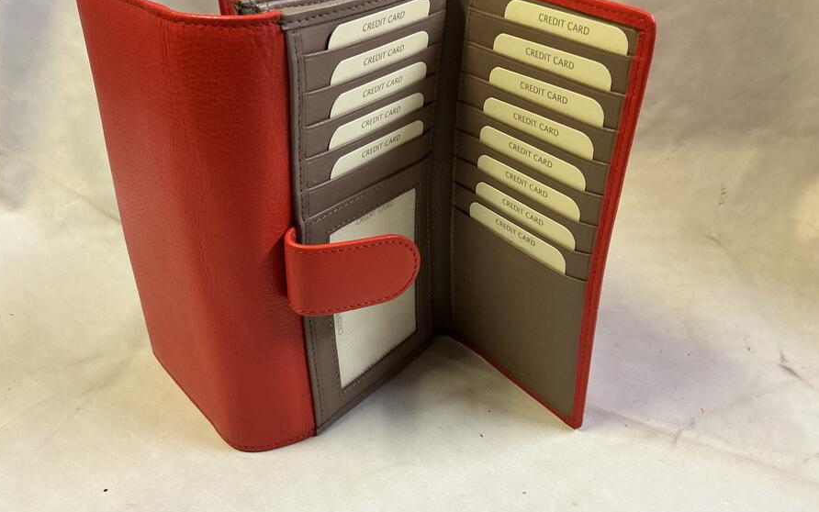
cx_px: 407
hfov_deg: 61.2
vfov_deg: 40.6
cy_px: 234
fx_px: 692
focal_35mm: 31
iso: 160
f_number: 1.8
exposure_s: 1/50
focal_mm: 3
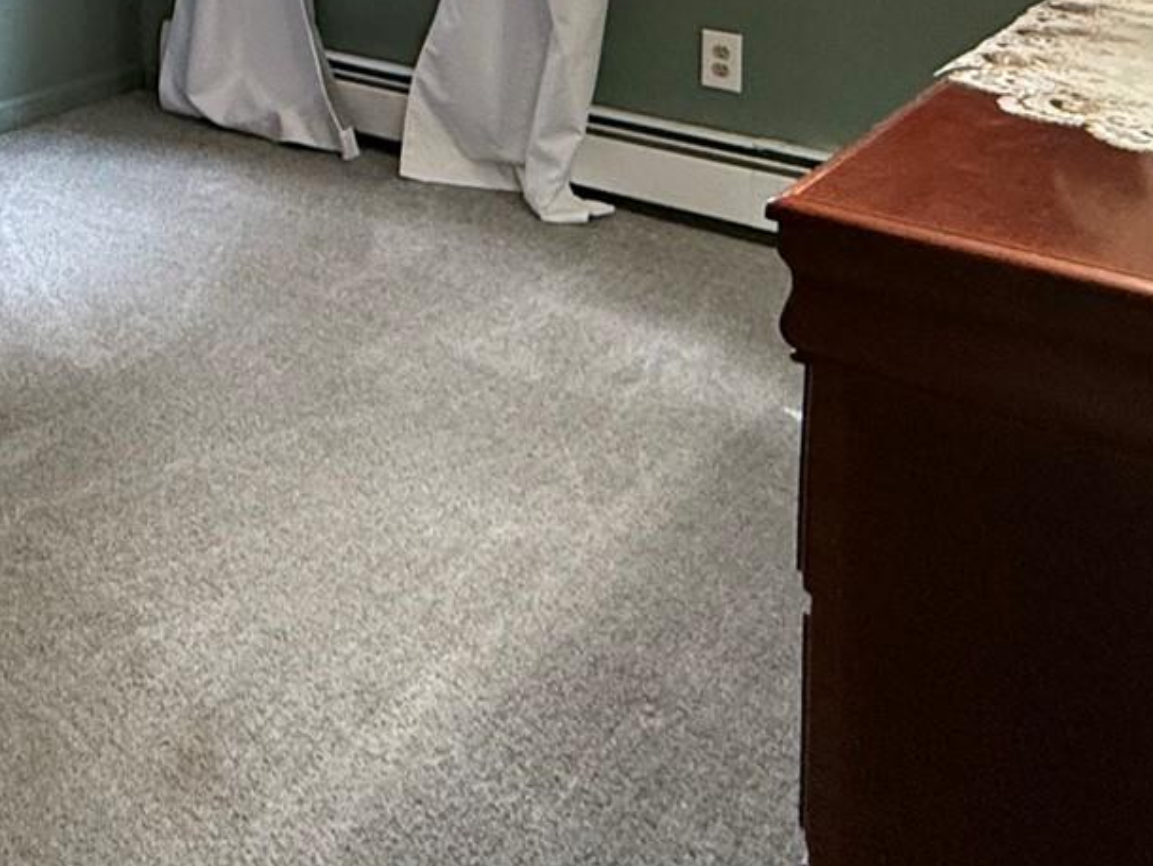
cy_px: -323
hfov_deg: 35.1
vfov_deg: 25.5
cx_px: -95
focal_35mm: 47
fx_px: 1566
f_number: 2.2
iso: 500
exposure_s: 1/60
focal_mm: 2.22
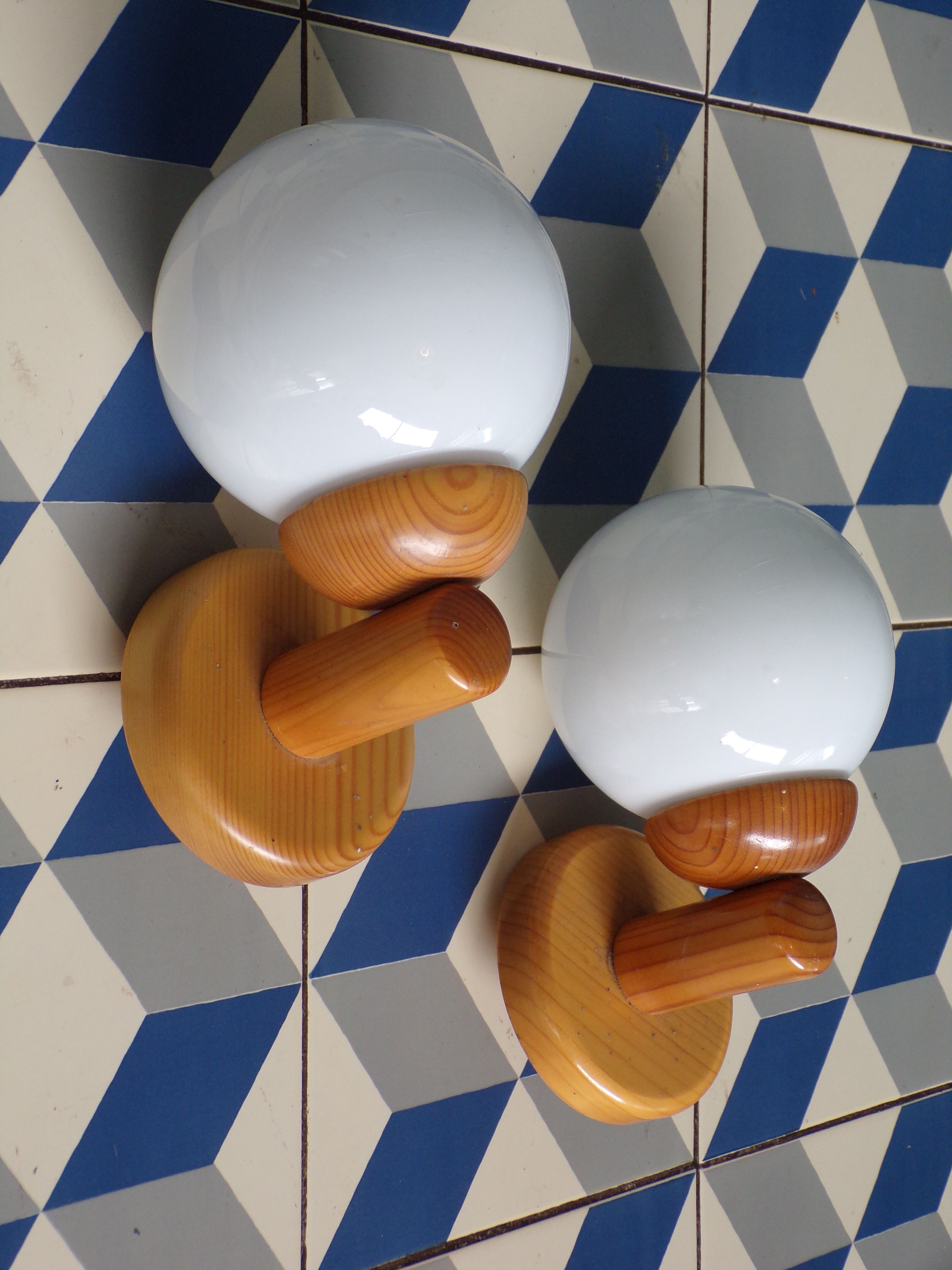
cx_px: 476
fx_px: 2053
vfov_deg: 34.3
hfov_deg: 26.1
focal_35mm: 56
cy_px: 635
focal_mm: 10.1
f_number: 3.7
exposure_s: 1/34
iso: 169
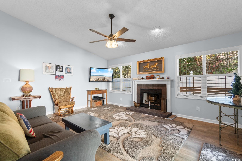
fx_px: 101
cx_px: 121
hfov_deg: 100.4
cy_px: 80
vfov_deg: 77.3
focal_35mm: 15
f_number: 4.5
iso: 100
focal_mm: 10
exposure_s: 1.3
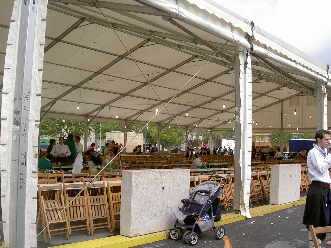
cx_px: 166
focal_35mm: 39
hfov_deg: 47.9
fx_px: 373
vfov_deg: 36.8
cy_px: 124
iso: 100
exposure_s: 1/256
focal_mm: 8
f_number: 4.7
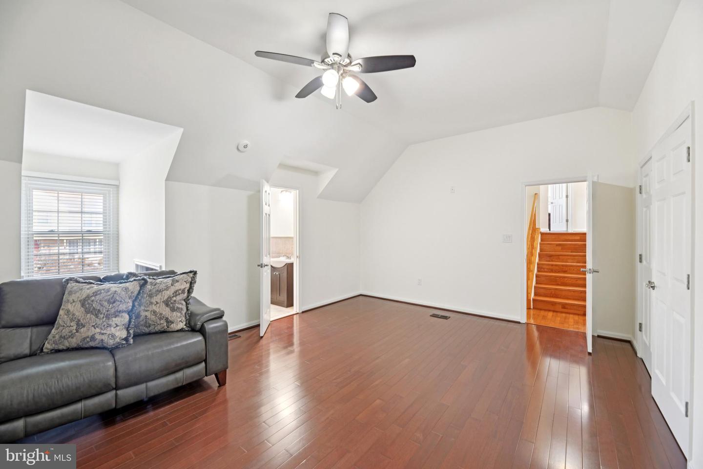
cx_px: 352
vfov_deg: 81.2
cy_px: 234
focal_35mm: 14
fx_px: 273
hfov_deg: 104.3
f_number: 8
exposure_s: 1/3.33
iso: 400
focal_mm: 14
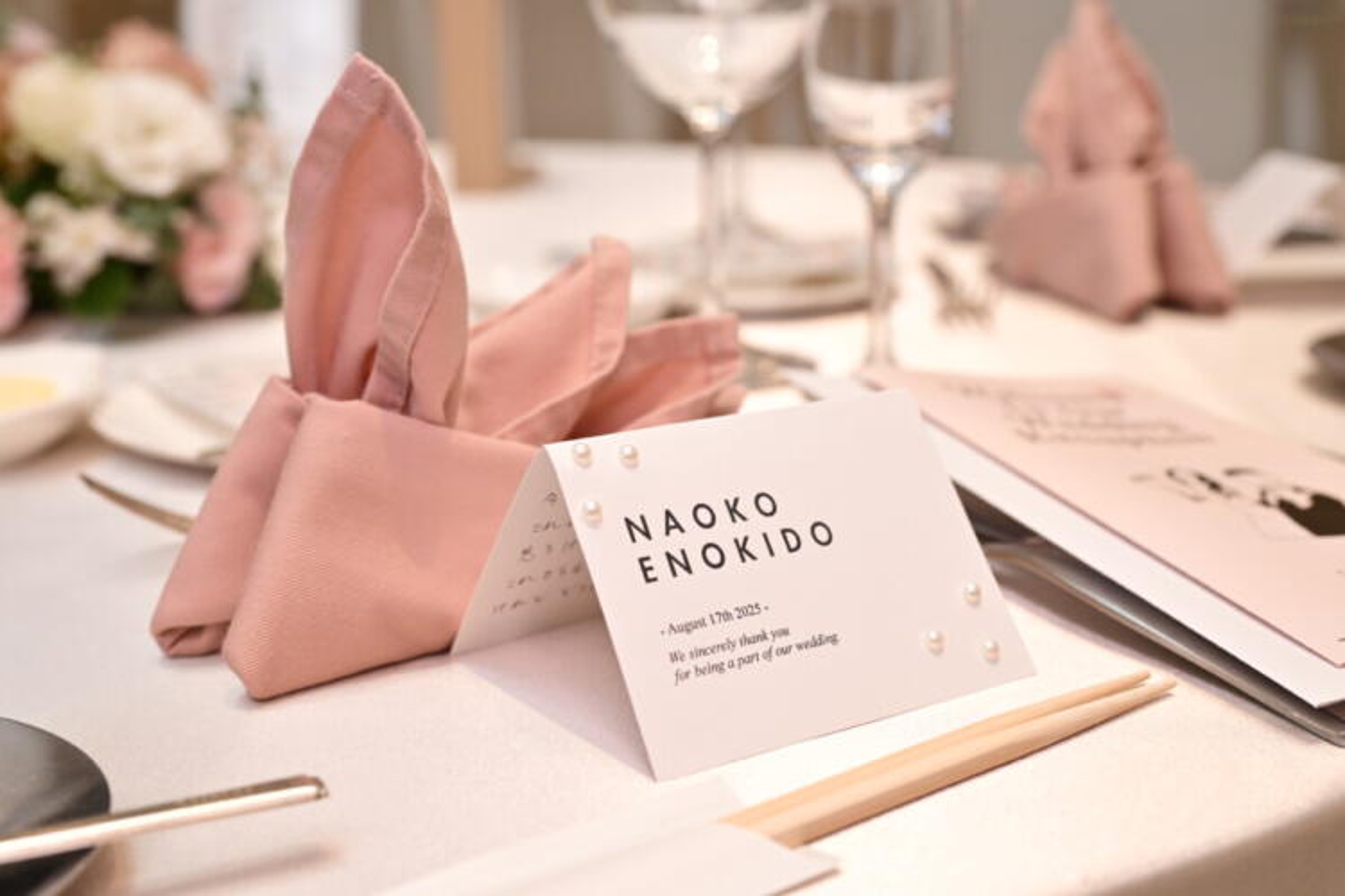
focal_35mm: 50
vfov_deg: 27.0
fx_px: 1868
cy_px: 448
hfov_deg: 39.6
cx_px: 672
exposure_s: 1/160
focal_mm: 50
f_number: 5.6
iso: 1000
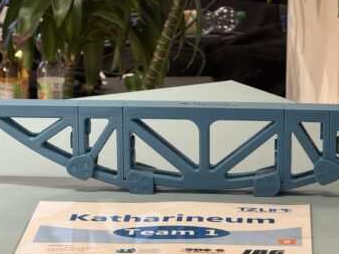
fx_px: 1870
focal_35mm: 191
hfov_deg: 10.4
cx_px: 183
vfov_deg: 7.8
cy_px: 110
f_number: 2.8
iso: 250
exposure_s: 1/50
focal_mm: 15.66
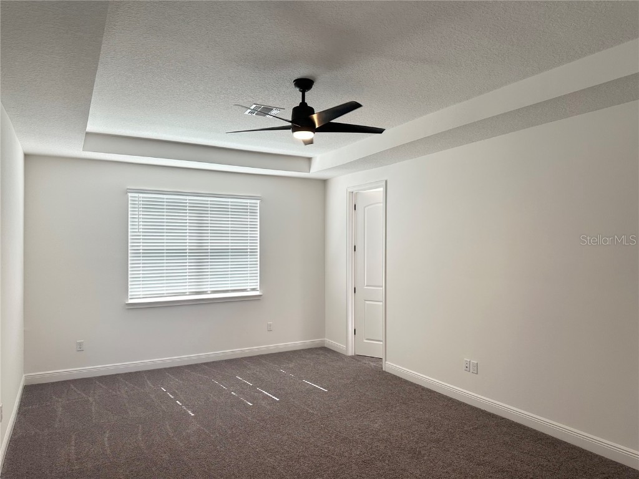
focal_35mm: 24
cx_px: 320
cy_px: 240
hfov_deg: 71.6
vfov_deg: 56.8
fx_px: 443
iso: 125
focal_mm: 6.86
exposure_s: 1/120
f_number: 1.78
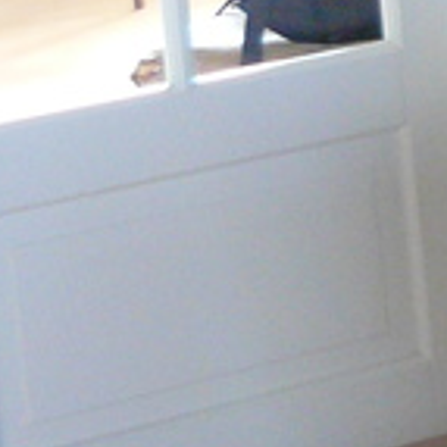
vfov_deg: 7.5
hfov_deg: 6.6
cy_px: -266
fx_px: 3331
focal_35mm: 228
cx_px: 1579
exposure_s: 1/13
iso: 200
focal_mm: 6
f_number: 2.8
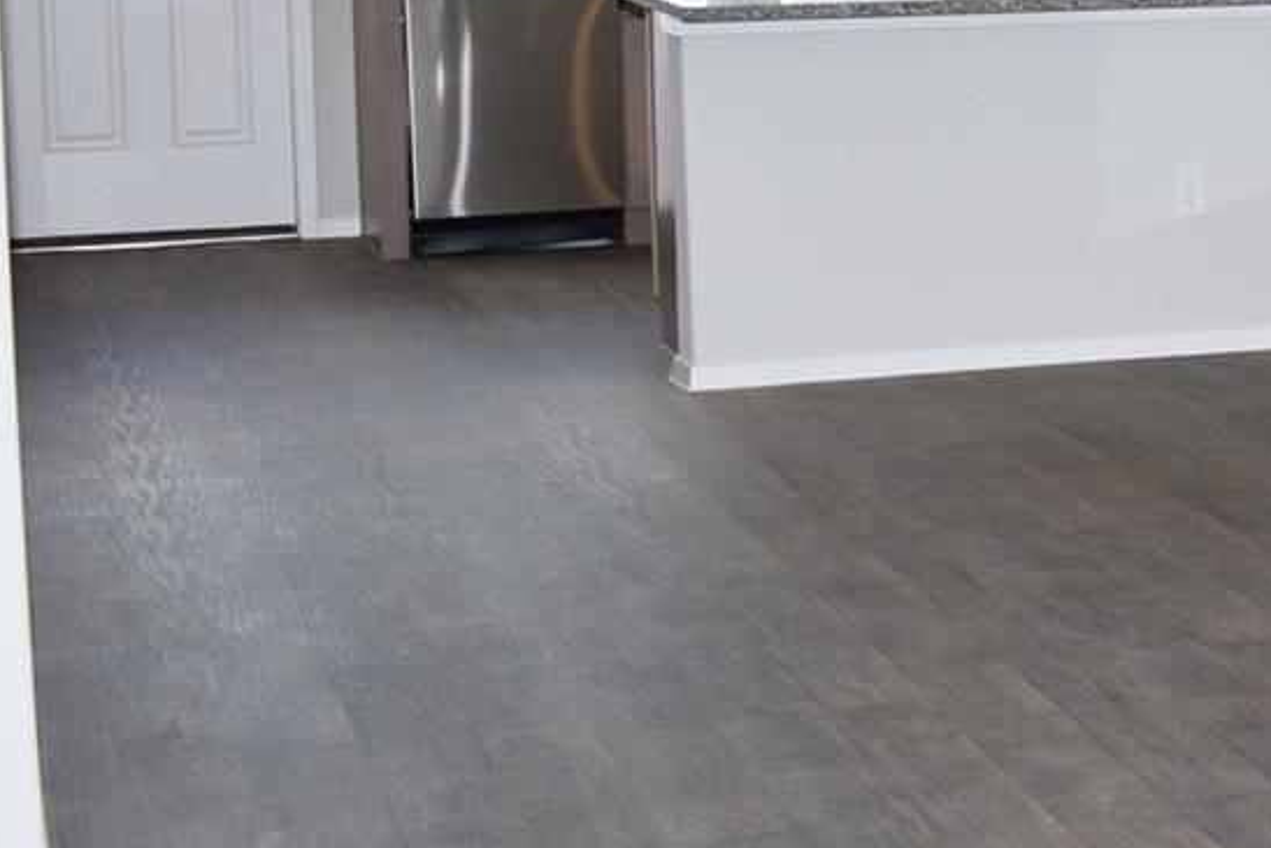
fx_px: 3567
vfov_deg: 13.4
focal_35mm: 101
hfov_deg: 18.0
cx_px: 1915
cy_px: 76
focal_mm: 18
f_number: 5.6
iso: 400
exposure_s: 1/125
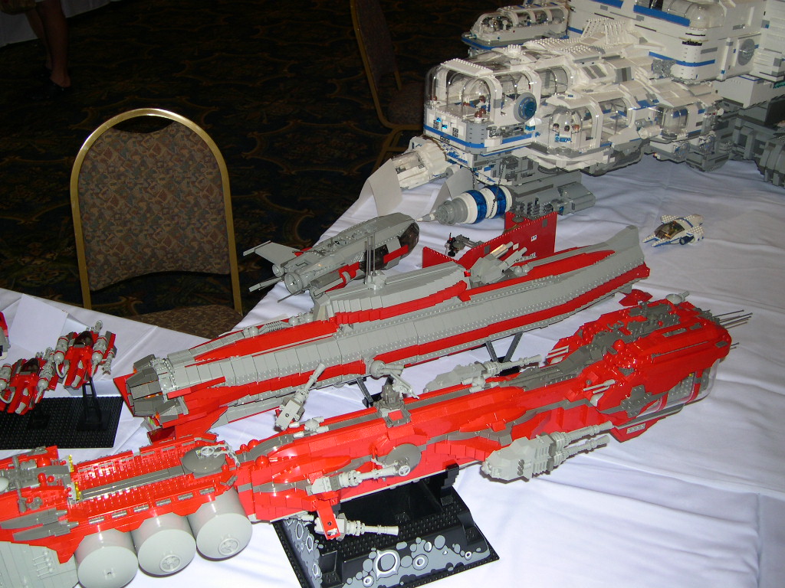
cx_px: 392
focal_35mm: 38
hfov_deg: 49.0
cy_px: 294
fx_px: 862
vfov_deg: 37.7
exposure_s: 1/60
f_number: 2.8
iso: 100
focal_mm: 8
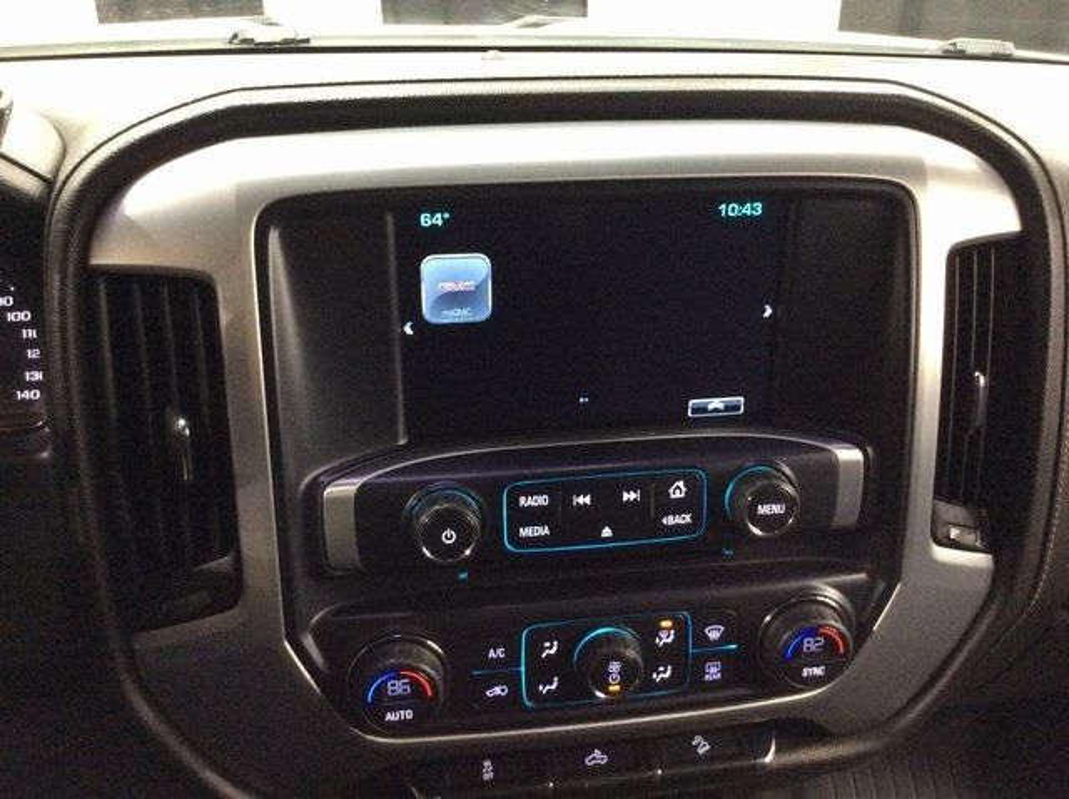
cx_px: 534
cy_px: 400
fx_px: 987
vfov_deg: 44.1
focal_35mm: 32
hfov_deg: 56.9
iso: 250
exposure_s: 1/15
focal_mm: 3.3
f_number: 2.4
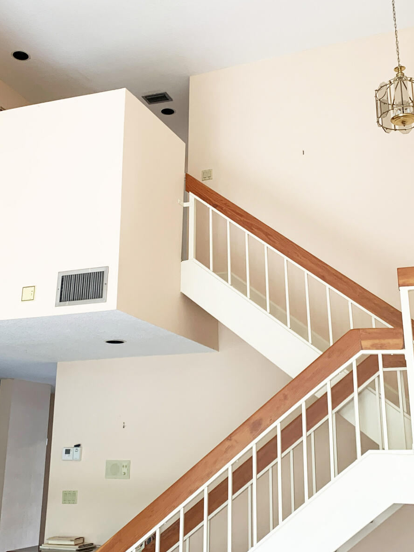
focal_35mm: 44
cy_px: 223
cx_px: 200
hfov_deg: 32.9
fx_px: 702
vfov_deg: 42.8
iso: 100
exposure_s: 1/60
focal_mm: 4.25
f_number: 1.8
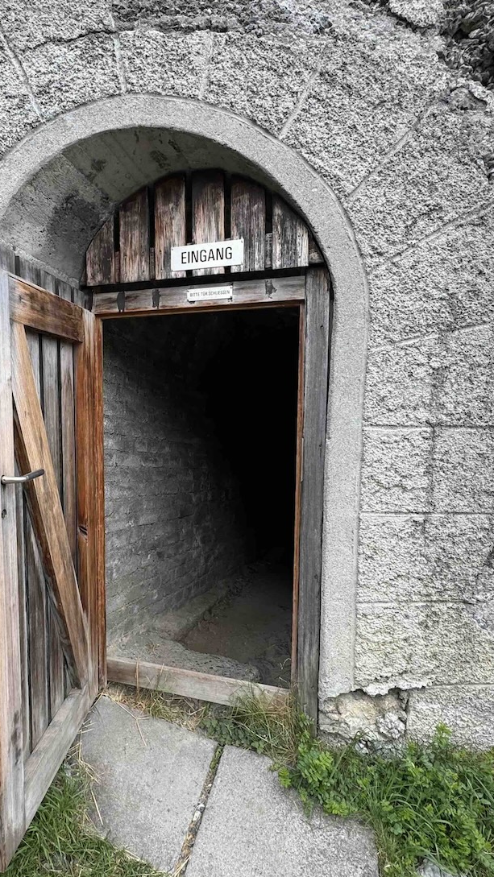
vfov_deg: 83.8
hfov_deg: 51.9
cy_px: 439
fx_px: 489
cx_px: 141
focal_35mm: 21
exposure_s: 1/175
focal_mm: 2.22
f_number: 2.2
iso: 40
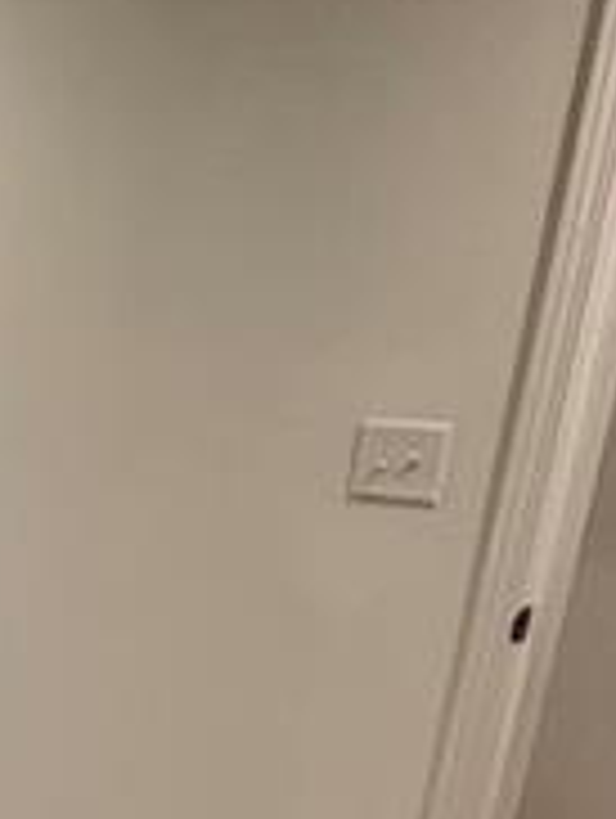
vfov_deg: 31.6
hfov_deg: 18.4
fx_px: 1397
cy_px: 688
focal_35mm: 59
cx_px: -549
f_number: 2.2
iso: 125
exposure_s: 1/120
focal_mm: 2.22
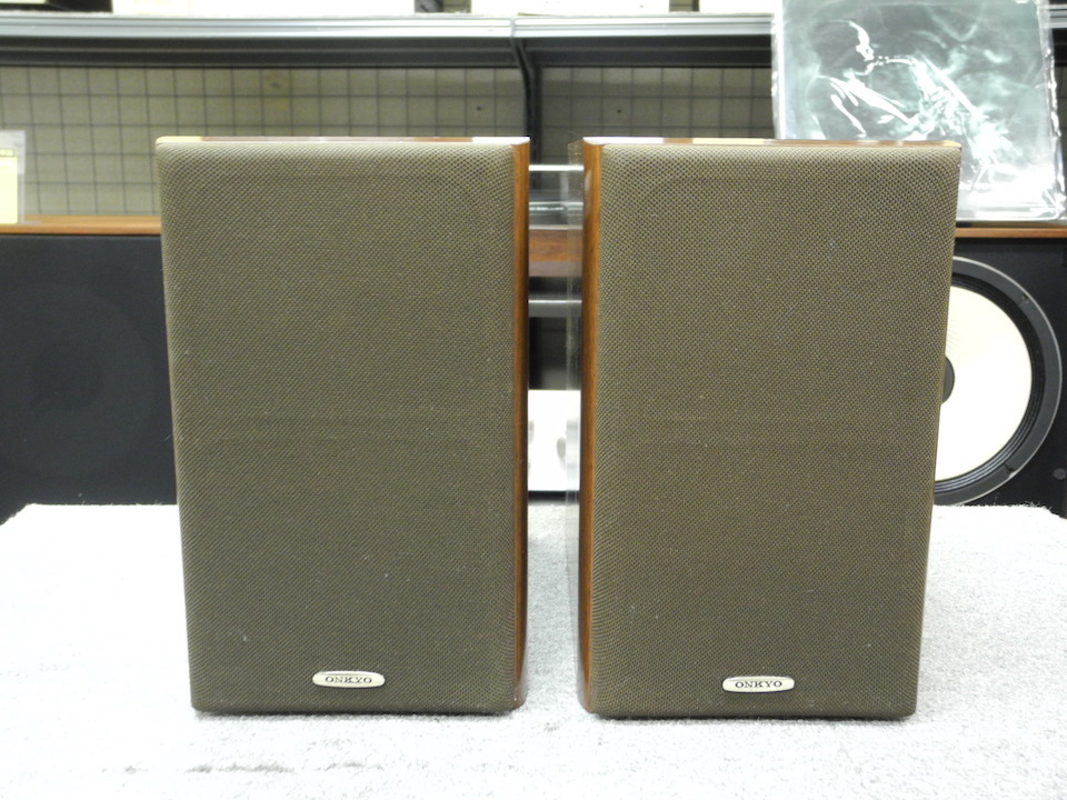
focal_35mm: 38
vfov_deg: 37.7
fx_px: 1171
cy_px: 400
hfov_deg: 49.0
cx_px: 534
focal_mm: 8.1
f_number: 3.2
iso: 400
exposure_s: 1/12.1
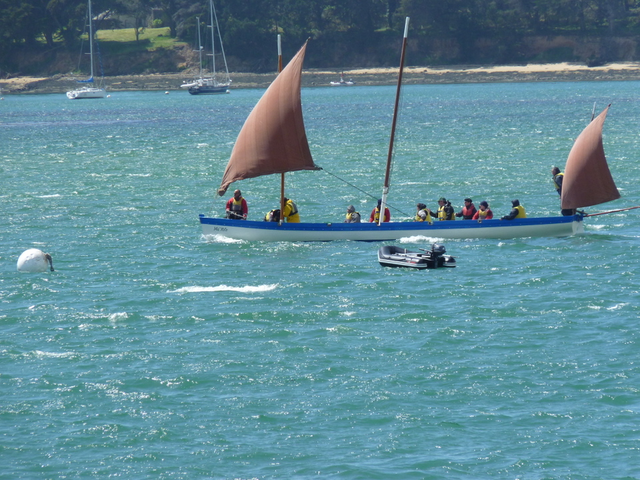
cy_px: 240
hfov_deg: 5.6
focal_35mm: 352
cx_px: 320
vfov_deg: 4.2
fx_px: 6508
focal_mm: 62.5
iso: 160
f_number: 5.6
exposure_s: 1/640
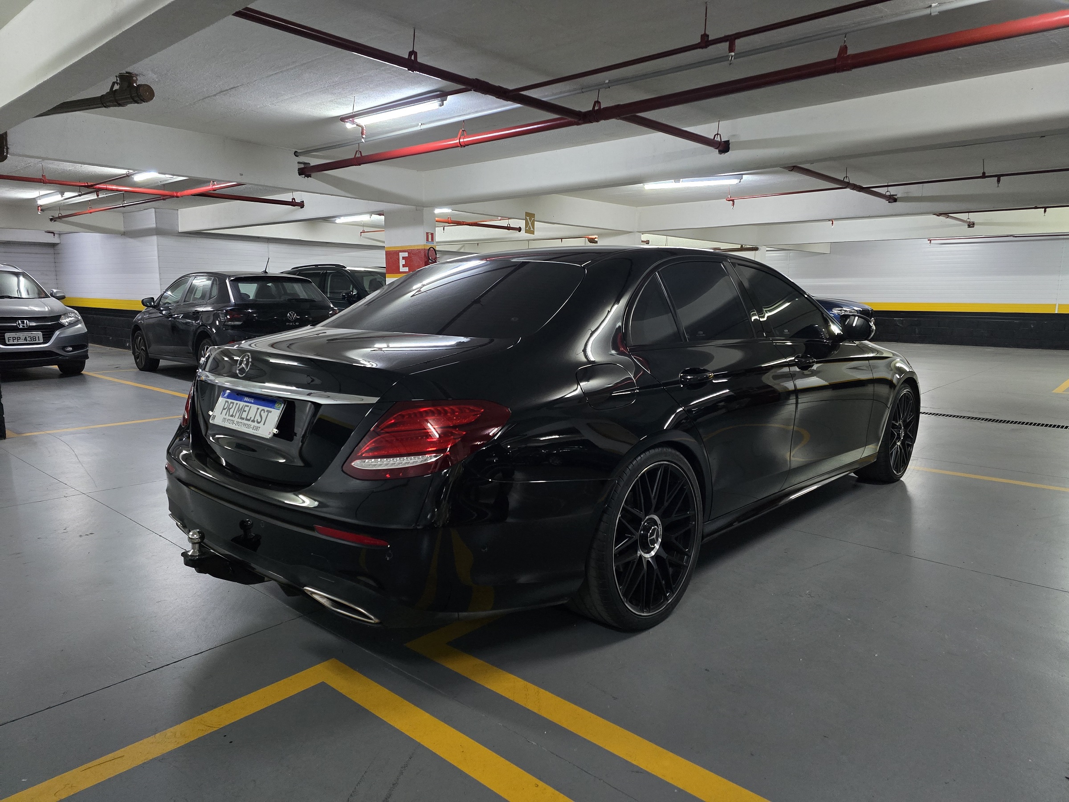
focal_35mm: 23
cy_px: 401
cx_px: 534
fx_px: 710
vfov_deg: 58.9
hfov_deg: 73.9
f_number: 1.7
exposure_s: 1/40
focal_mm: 6.3
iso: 1600
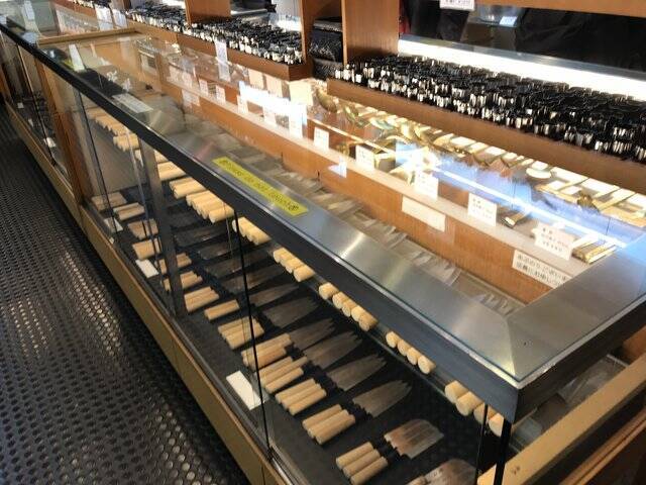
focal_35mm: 28
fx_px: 523
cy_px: 242
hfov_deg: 63.4
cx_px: 323
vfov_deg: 49.7
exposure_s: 1/30
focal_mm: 3.99
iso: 32
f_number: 1.8
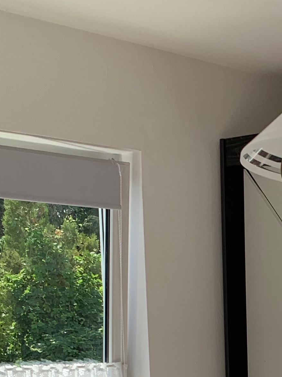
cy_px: 570
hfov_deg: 15.6
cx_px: 387
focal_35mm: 89
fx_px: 967
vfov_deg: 19.2
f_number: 1.8
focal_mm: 4.25
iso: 25
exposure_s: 1/570
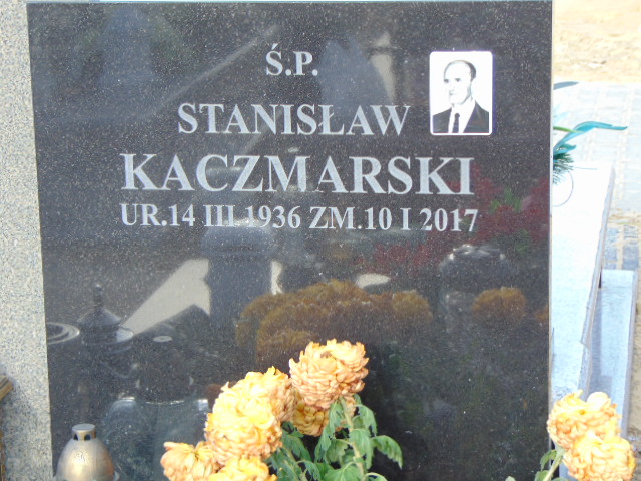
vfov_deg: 13.7
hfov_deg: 18.2
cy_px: 240
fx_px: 2000
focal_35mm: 108
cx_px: 320
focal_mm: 19.4
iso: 80
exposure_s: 1/80
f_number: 3.9
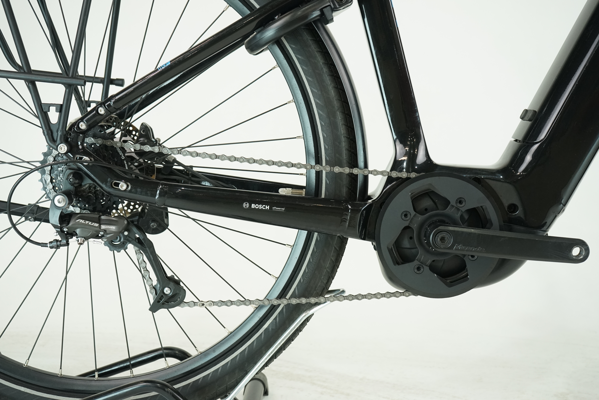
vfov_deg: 29.9
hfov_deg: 43.6
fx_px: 749
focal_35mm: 45
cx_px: 300
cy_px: 200
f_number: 5.6
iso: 1600
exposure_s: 1/200
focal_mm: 45
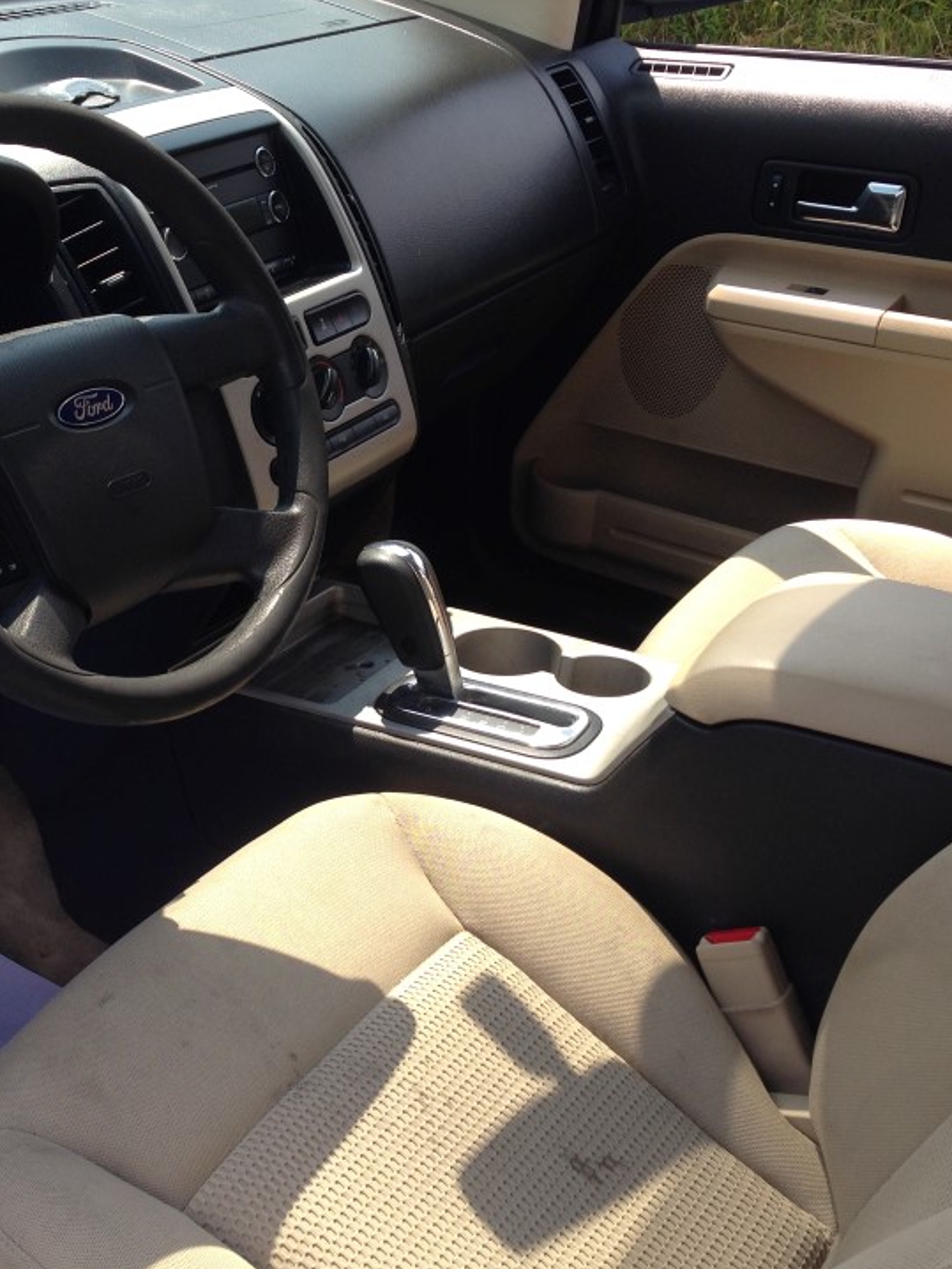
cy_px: 616
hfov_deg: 30.4
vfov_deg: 40.4
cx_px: 253
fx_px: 1724
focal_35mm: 47
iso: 50
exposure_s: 1/502
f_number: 2.4
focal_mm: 4.12
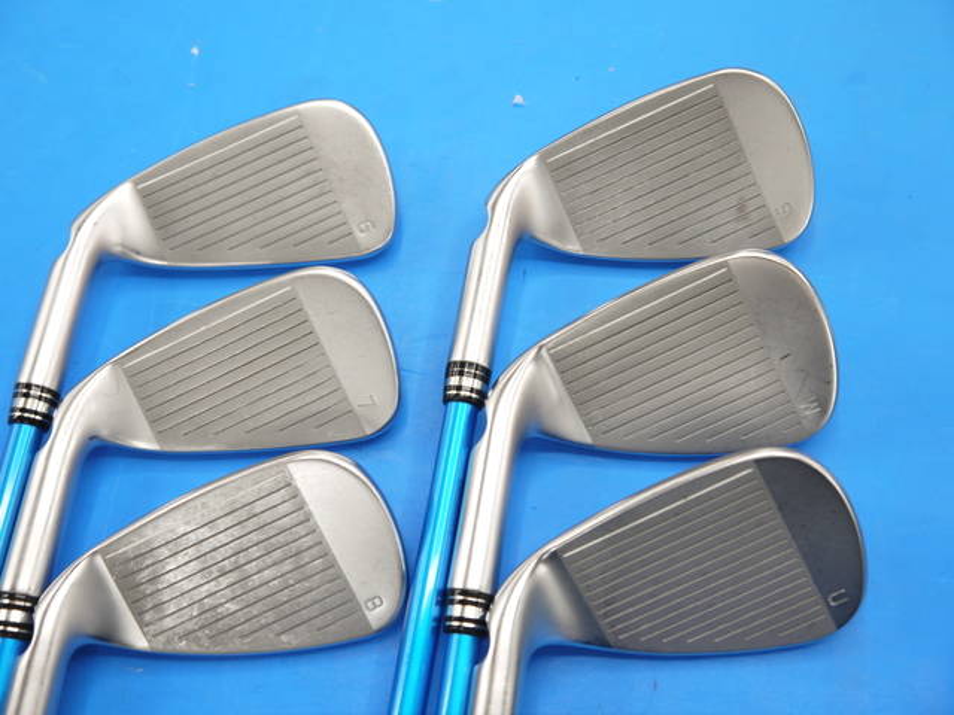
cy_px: 358
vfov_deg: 31.5
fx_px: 1268
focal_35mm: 46
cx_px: 477
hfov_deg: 41.2
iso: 200
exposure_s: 1/60
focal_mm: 23
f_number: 4.4
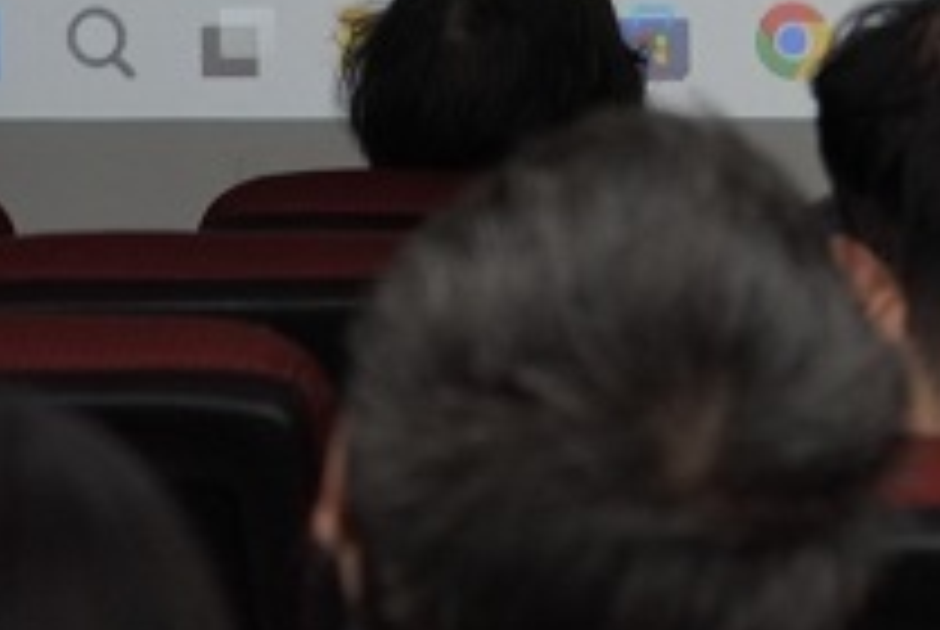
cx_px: 1579
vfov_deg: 3.6
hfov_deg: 5.3
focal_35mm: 387
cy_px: -351
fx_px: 10112
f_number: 5.6
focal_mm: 75
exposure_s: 1/160
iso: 1250
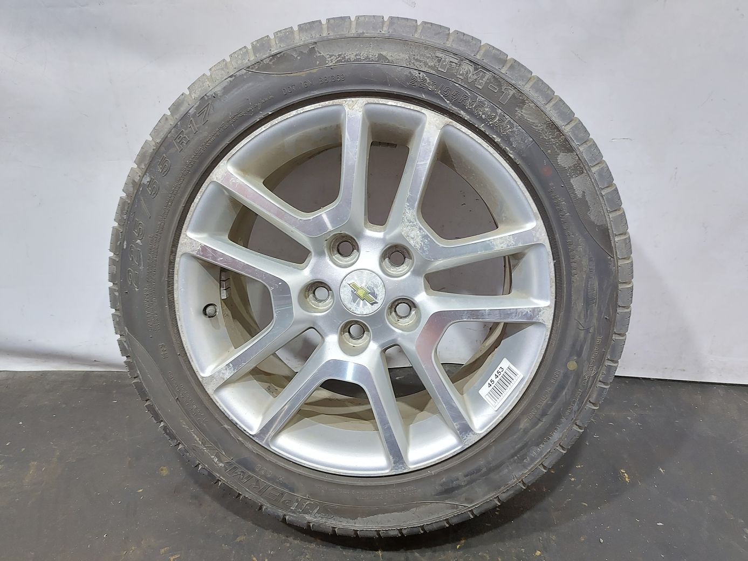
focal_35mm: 24
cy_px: 280
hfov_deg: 71.6
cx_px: 374
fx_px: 519
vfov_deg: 56.8
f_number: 1.8
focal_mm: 5.23
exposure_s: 1/33
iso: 320
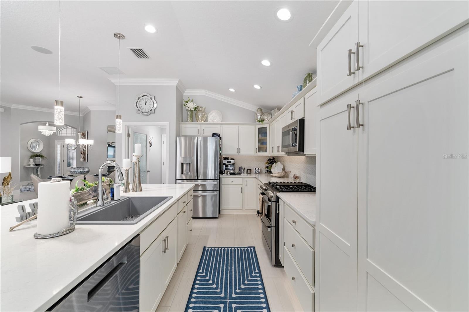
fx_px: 195
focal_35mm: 15
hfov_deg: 100.4
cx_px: 234
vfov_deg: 77.3
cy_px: 156
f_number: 8
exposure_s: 1/30
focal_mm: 15
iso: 400
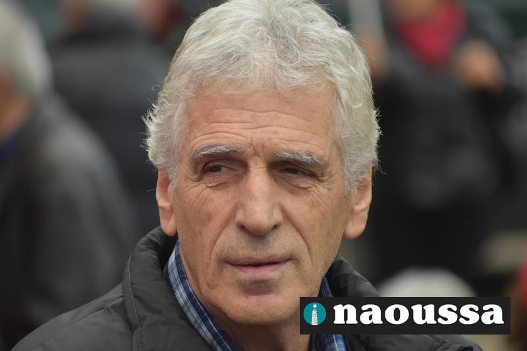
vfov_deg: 3.7
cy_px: 176
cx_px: 264
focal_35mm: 375
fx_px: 5488
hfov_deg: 5.5
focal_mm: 250
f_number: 6
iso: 800
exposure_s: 1/500
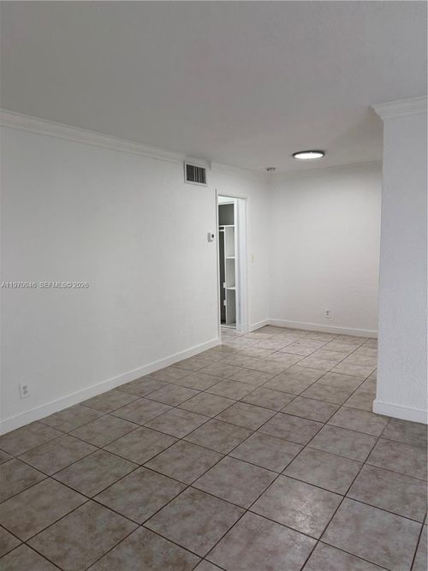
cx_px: 214
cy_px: 286
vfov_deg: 71.6
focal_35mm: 24
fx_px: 396
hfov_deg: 56.8
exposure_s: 1/120
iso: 100
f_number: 1.78
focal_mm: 6.76
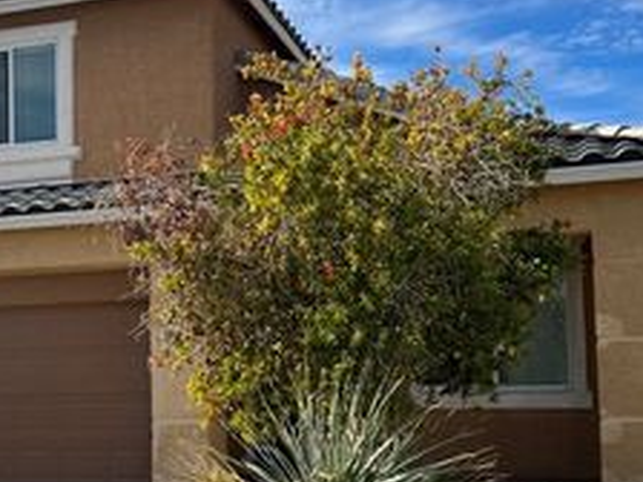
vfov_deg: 25.1
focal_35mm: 58
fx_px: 1077
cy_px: 331
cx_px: 178
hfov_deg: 32.7
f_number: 1.5
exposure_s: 1/3968
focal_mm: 5.7
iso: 50
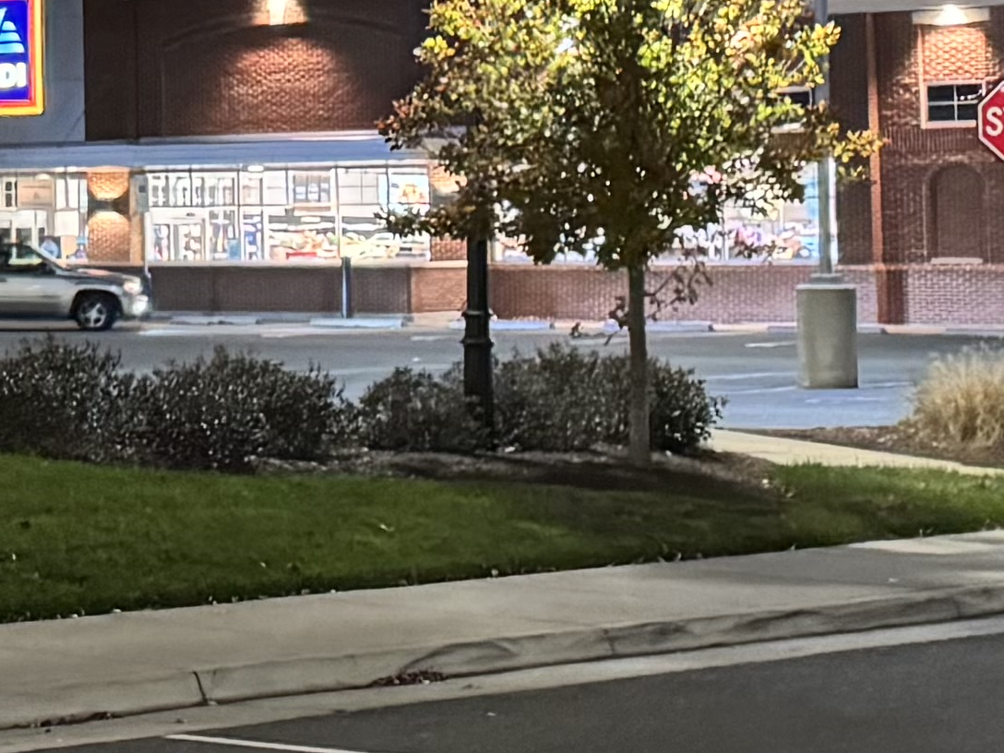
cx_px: -1536
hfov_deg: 12.0
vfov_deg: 11.7
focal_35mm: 126
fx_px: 3654
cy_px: 73
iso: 800
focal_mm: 6.76
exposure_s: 1/40
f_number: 1.78
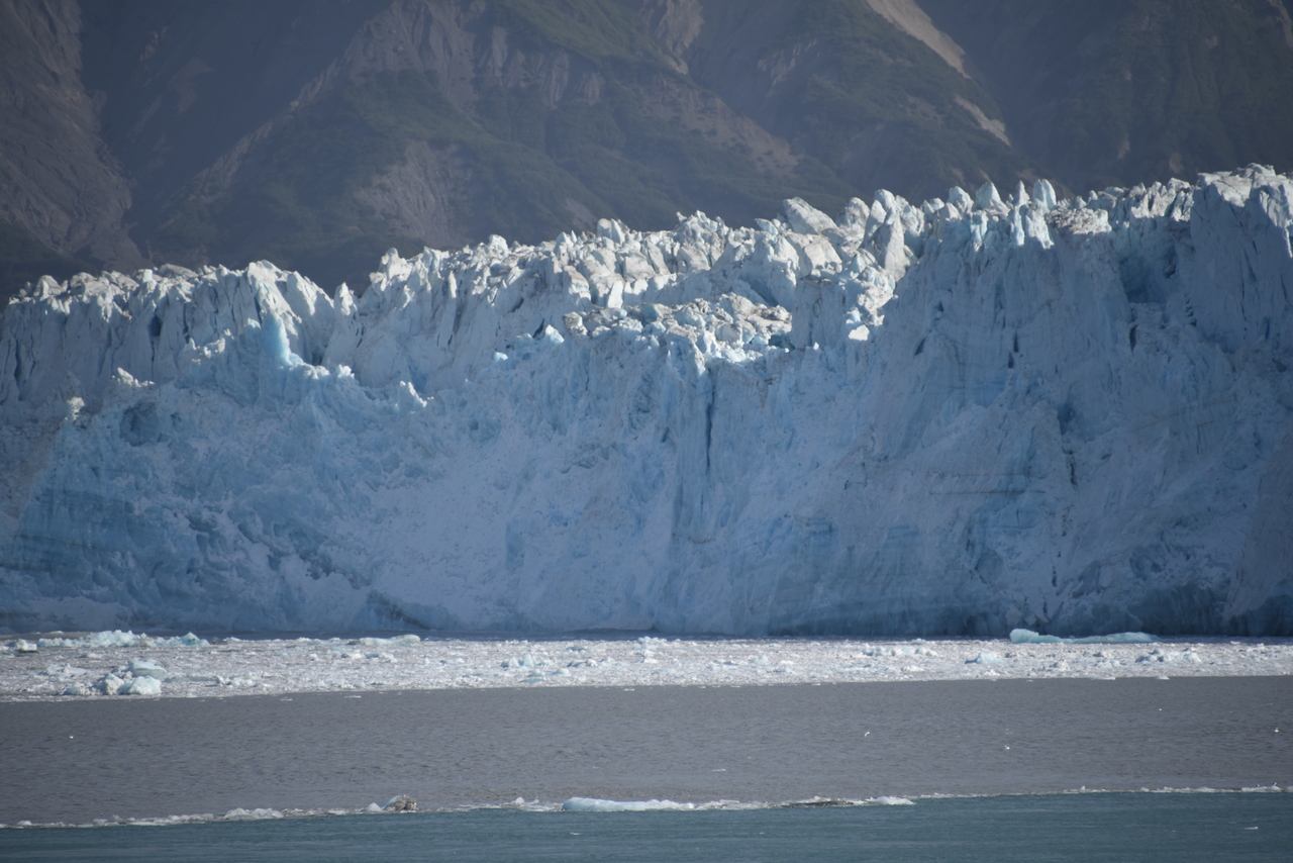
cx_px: 646
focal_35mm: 300
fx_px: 10777
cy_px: 432
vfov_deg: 4.6
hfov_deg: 6.9
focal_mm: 300
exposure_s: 1/640
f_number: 6.3
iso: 100
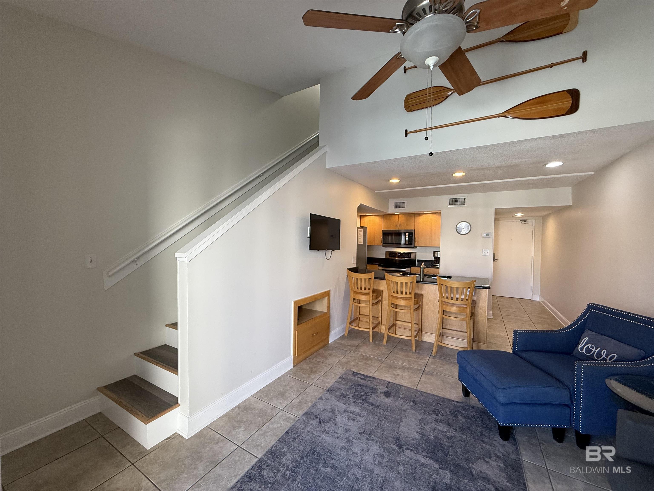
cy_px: 246
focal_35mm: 14
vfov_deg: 85.7
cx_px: 327
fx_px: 265
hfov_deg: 102.1
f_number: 2.2
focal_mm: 2.22
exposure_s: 1/120
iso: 200
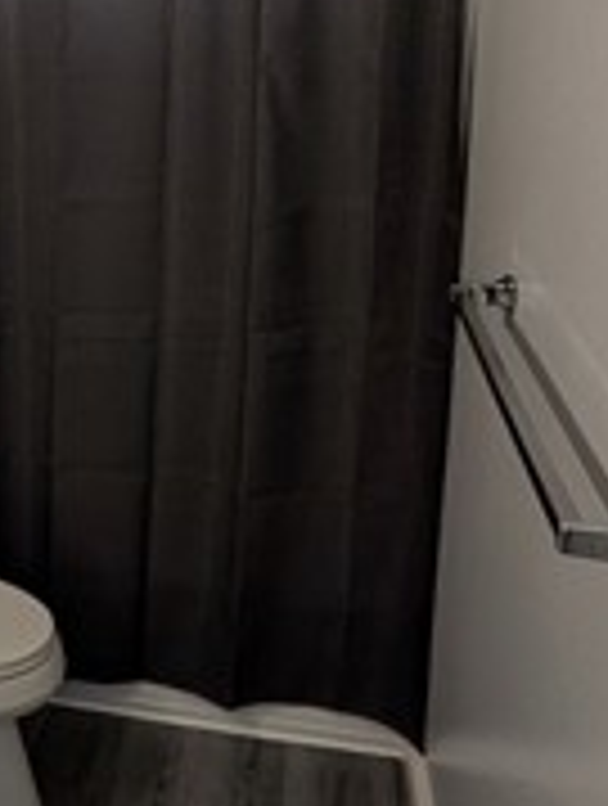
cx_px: 18
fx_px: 1003
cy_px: 266
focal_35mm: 43
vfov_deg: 43.1
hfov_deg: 31.5
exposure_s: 1/143
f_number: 1.7
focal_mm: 2.02
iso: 52
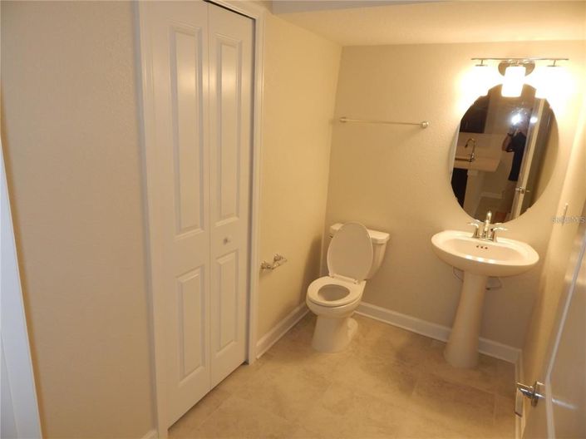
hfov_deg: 76.4
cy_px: 220
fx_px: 372
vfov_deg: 61.0
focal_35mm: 22
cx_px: 293
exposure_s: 1/50
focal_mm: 4
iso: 125
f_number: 3
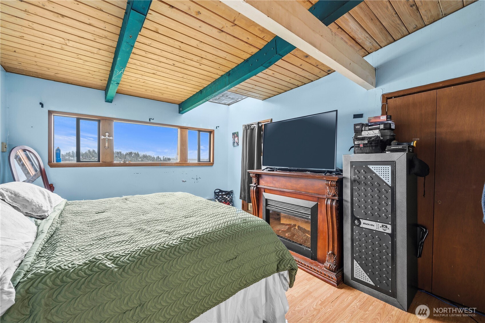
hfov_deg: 104.3
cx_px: 242
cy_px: 162
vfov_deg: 81.2
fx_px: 189
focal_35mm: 14
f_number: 8
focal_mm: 14
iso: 200
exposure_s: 1/13
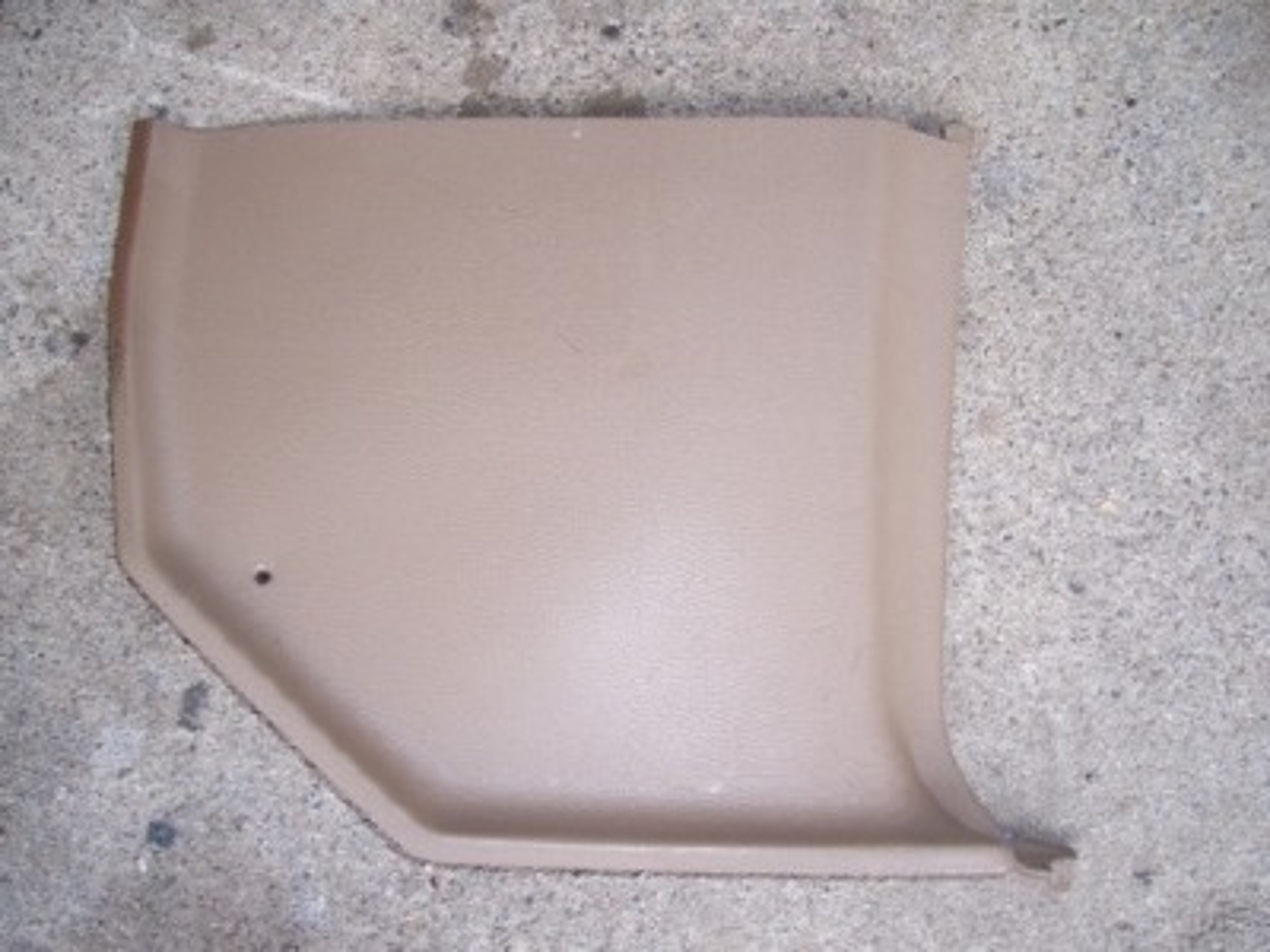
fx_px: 1247
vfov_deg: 41.8
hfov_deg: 54.0
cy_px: 476
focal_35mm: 34
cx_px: 635
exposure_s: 1/60
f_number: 2.7
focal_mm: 5.6
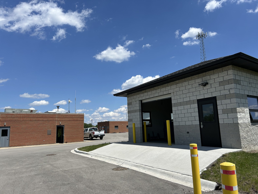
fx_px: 194
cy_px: 97
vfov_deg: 53.1
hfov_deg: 67.3
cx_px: 129
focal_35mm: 26
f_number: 1.5
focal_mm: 5.7
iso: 50
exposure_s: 1/6579
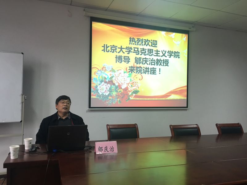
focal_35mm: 29
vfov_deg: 48.2
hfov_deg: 61.7
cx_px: 124
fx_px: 207
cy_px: 92
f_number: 2.2
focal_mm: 4.15
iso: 50
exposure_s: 1/17
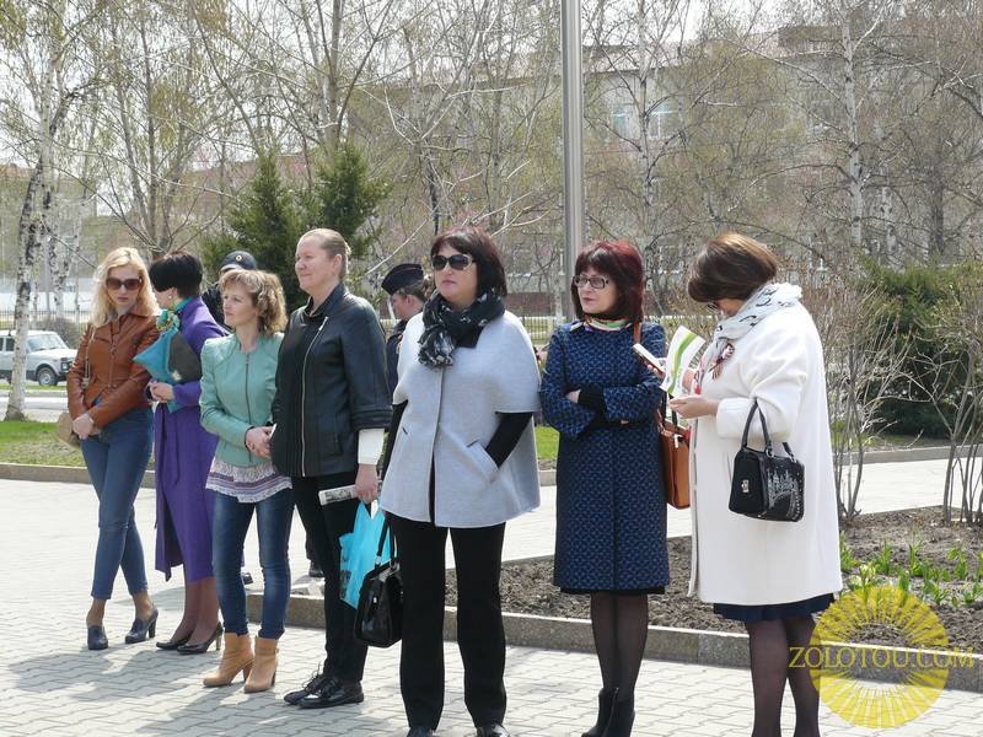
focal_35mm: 86
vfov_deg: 17.2
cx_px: 492
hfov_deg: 22.8
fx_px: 2442
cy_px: 368
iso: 100
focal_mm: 14.3
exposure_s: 1/200
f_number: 4.5
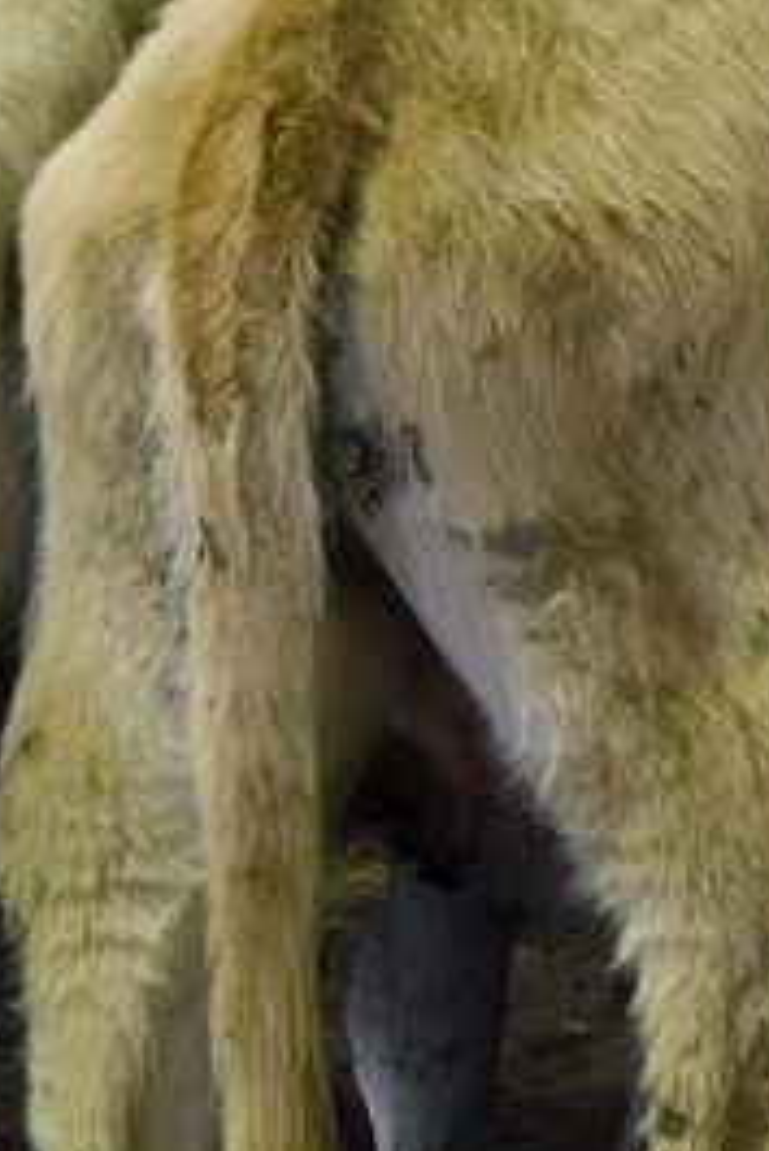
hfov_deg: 6.6
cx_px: 2850
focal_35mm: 175
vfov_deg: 11.3
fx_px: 5600
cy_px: -471
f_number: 4.5
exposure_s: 1/60
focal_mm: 29
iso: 1600
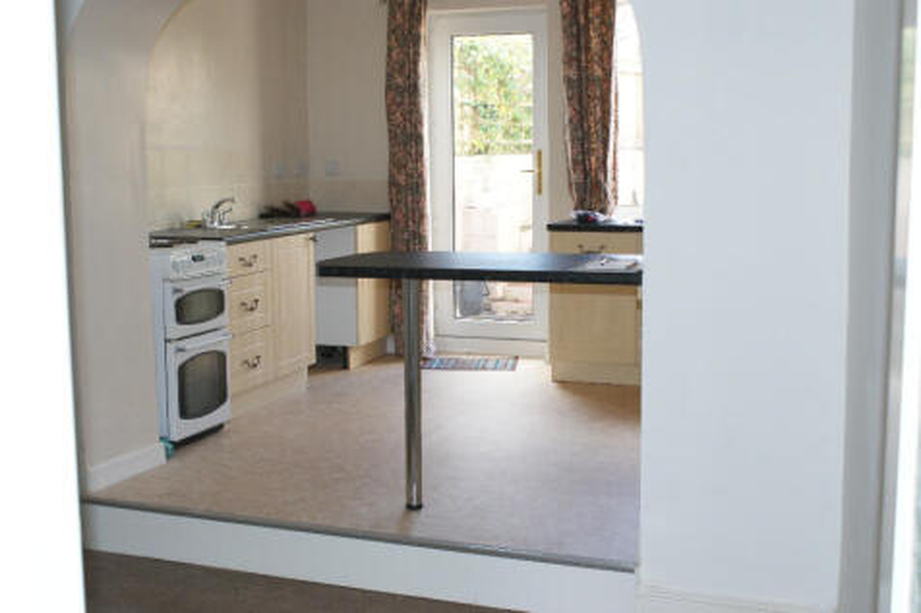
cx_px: 460
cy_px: 306
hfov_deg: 43.6
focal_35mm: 45
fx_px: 1151
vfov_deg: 29.8
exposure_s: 1/125
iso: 400
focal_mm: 30
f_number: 5
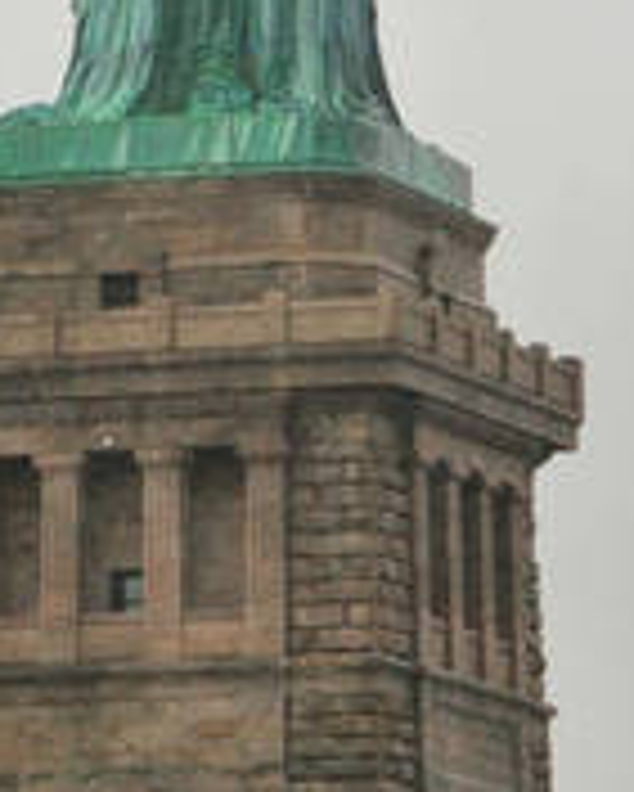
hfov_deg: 3.5
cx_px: 315
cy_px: -387
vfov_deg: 4.3
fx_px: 10499
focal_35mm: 448
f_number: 5.3
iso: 360
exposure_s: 1/500
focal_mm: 80
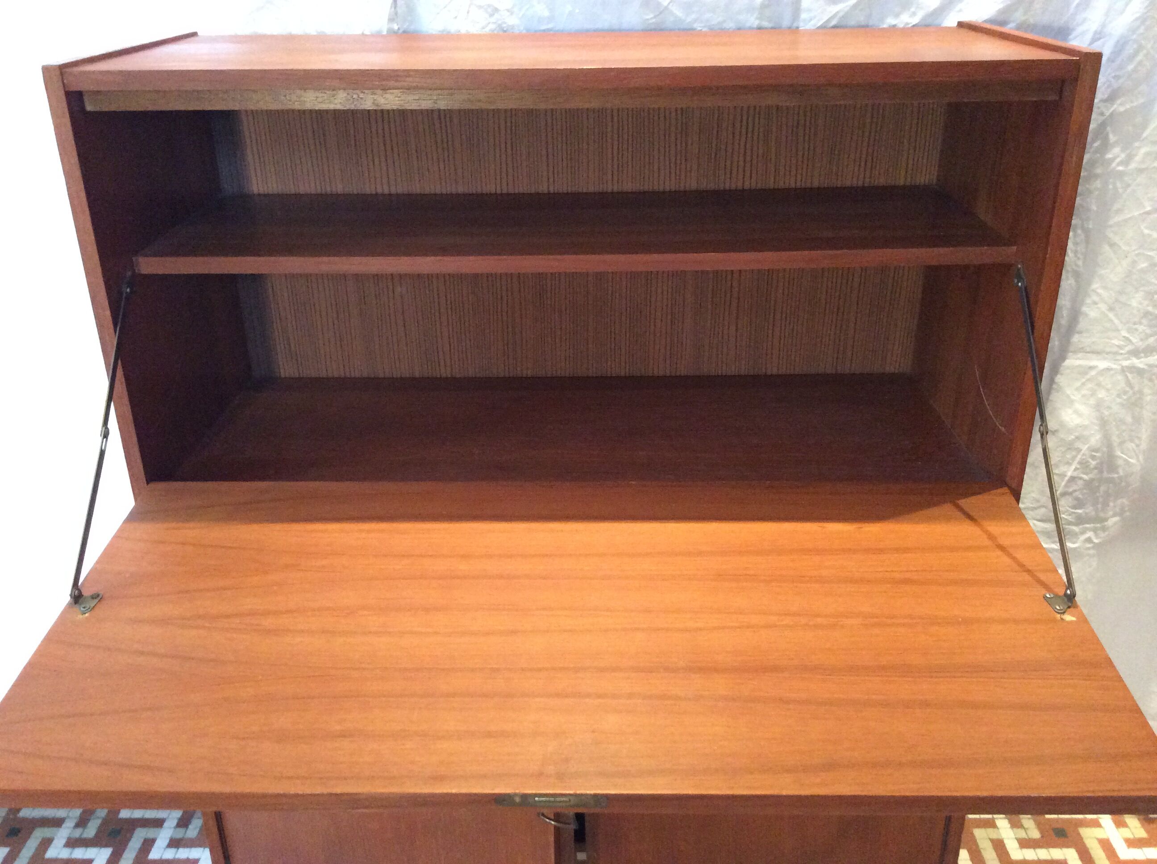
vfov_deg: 44.1
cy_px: 432
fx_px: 1068
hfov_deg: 56.9
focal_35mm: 32
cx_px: 578
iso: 400
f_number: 2.4
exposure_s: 1/17
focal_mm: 3.3
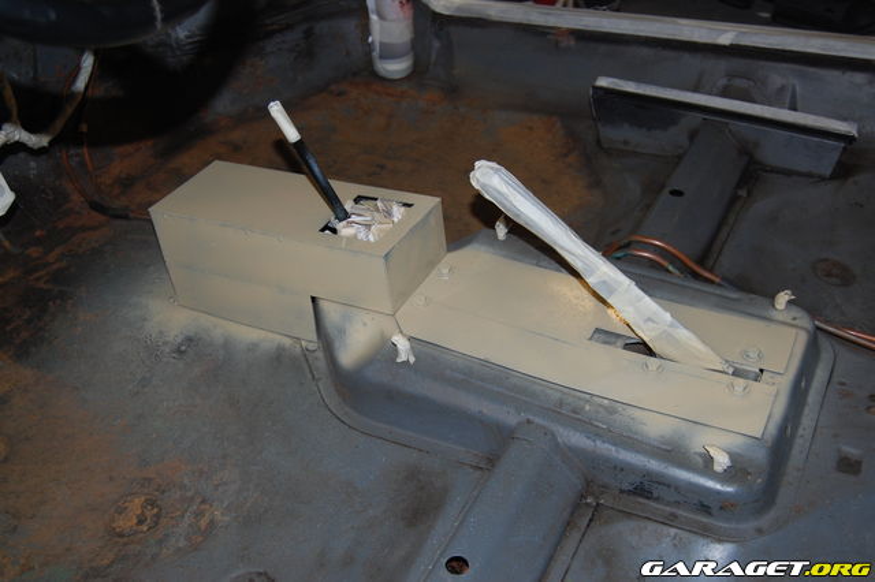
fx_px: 947
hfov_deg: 49.6
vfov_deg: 34.2
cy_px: 291
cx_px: 438
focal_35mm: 39
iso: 400
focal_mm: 26
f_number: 4.2
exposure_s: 1/60
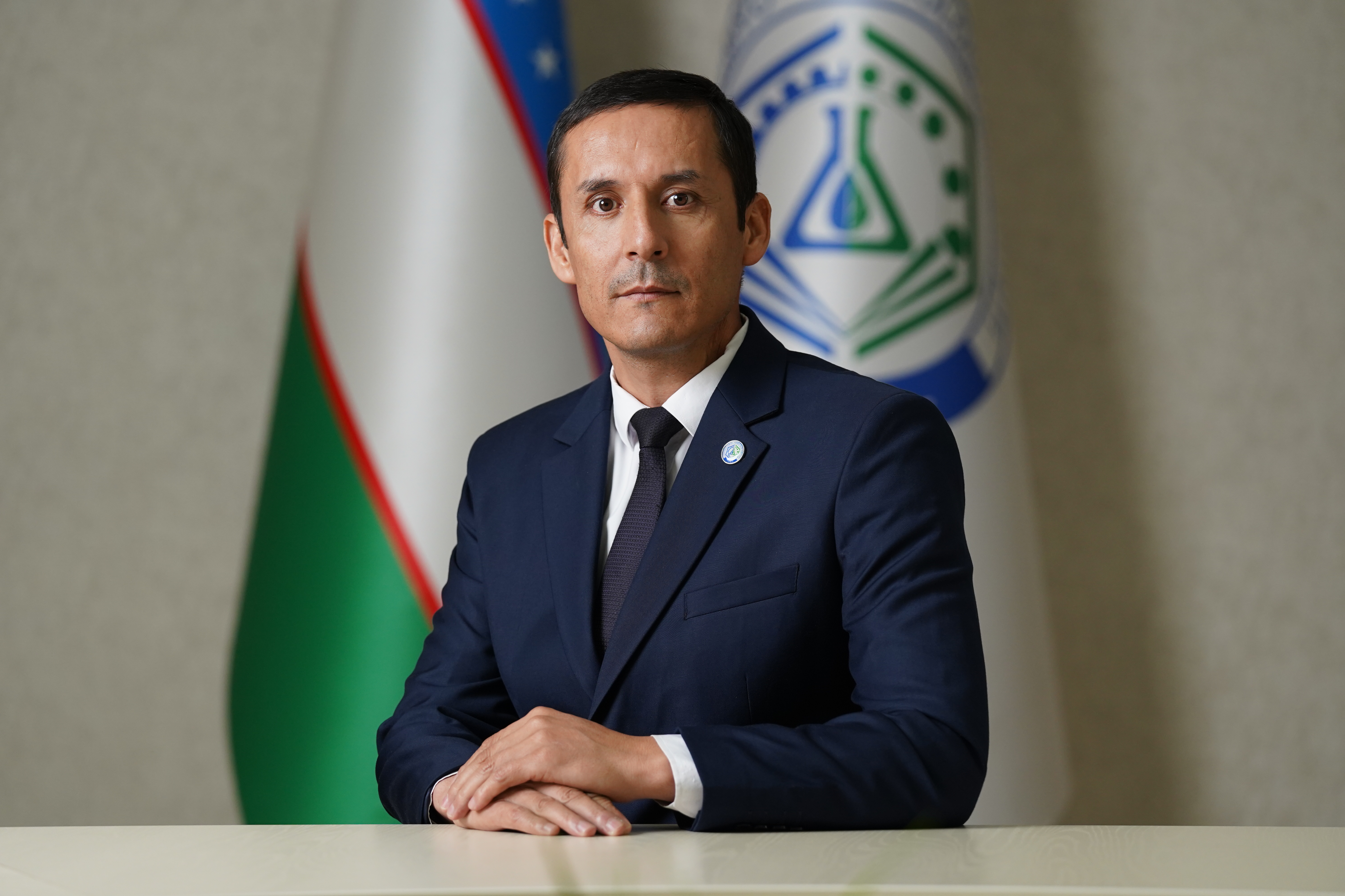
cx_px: 672
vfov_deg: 9.5
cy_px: 448
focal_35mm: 144
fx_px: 5380
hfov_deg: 14.3
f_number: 4
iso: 1600
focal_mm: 144
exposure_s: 1/200
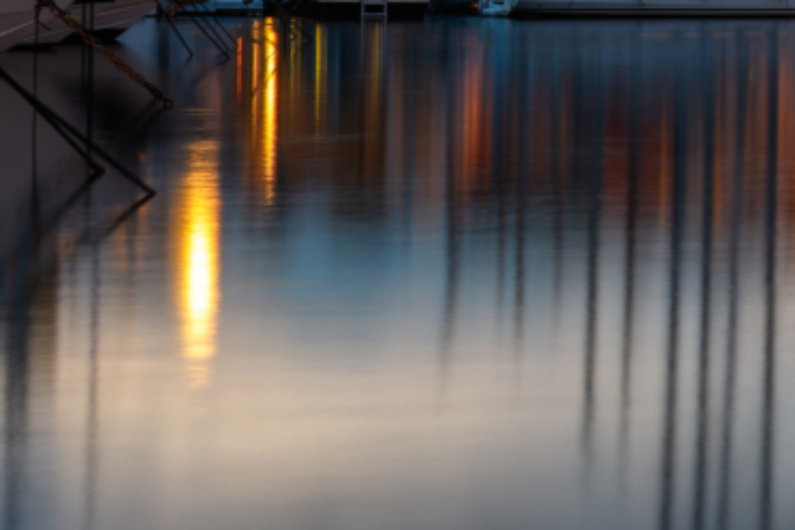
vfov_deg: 9.3
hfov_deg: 12.8
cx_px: 1445
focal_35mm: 145
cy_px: -103
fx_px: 3202
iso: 50
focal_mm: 24
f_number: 11
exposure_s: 10
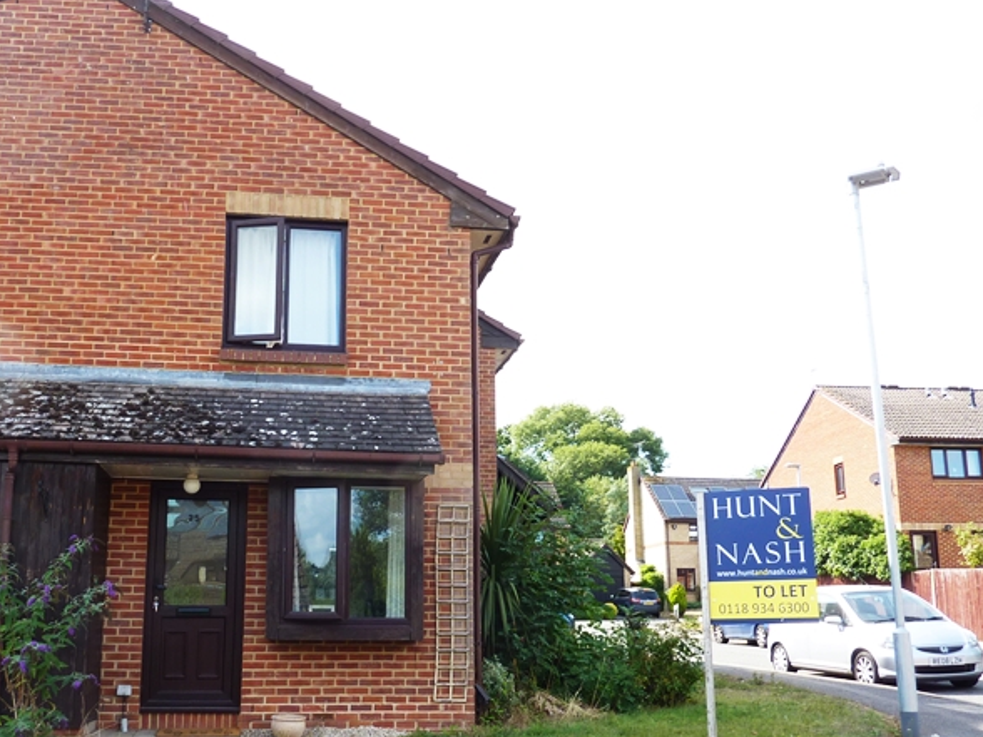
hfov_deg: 53.5
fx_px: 966
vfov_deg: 41.5
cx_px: 390
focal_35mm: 34
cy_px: 458
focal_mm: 4.1
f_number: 4
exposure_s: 1/160
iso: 80
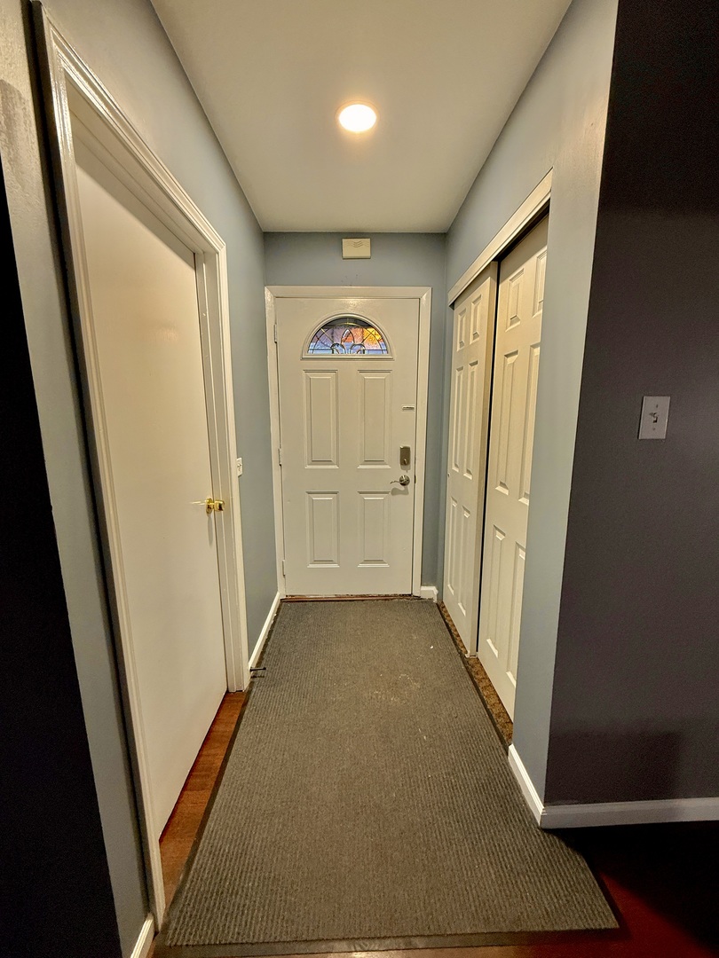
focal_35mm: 14
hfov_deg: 85.7
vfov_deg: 102.1
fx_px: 388
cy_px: 479
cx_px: 360
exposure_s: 1/60
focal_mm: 2.22
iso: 200
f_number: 2.2
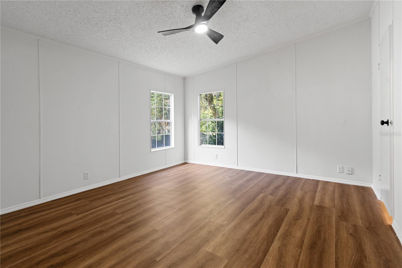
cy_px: 134
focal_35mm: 17
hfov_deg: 93.3
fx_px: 190
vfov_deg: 70.4
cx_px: 201
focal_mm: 17
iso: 250
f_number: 9
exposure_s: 1
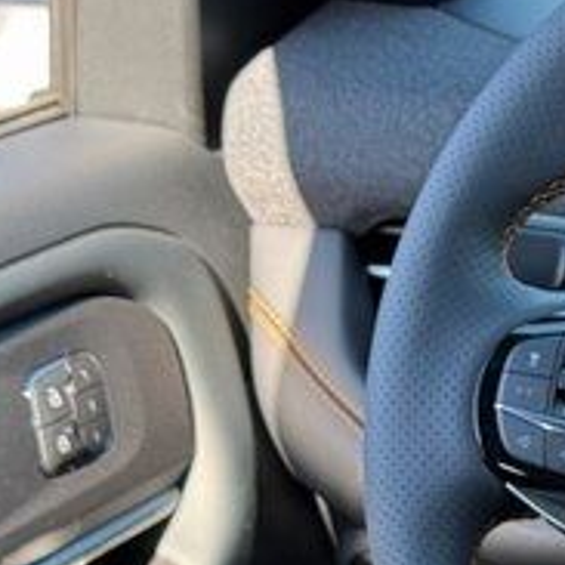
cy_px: 475
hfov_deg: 11.2
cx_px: 923
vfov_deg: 11.7
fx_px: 2733
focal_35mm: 148
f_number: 1.78
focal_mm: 6.76
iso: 50
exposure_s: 1/100
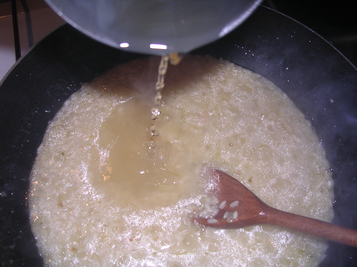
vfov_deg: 37.7
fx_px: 392
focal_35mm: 38
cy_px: 134
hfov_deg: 49.0
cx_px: 178
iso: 100
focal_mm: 5.8
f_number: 2.8
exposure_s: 1/60.1
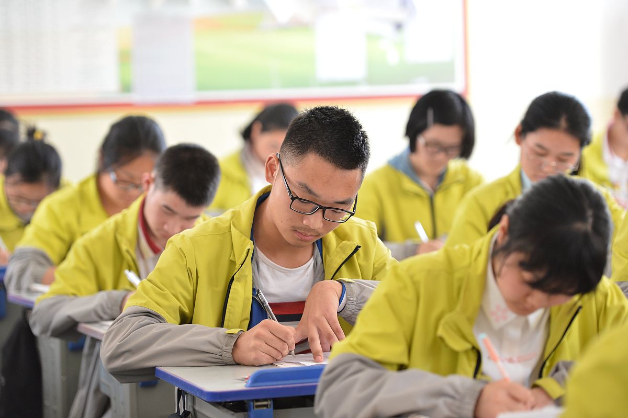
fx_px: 2092
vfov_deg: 11.4
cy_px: 209
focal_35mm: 120
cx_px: 314
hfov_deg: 17.1
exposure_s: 1/250
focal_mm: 120
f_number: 2.8
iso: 1250
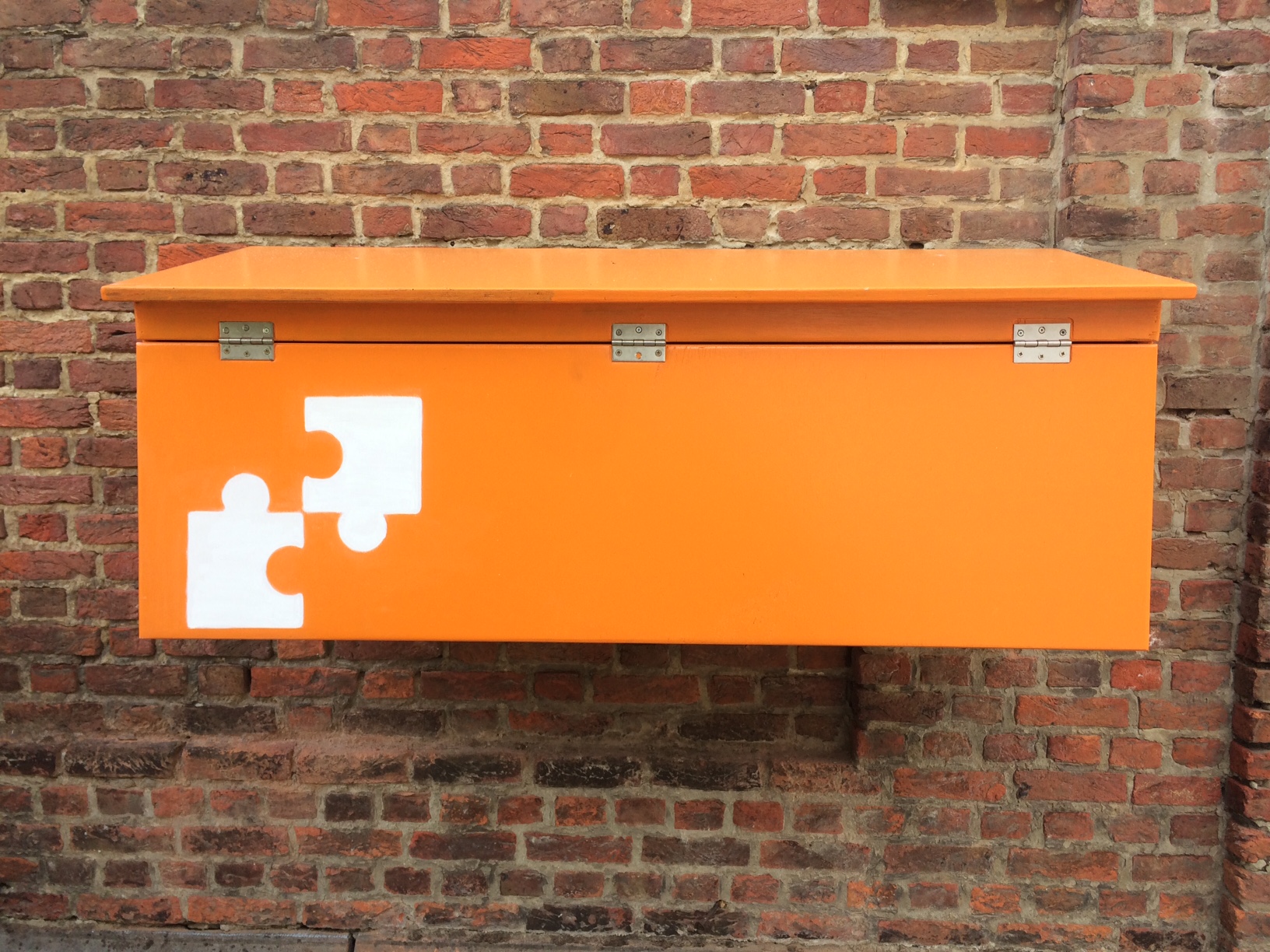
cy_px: 476
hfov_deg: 61.7
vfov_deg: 48.2
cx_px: 635
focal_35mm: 29
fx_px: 1064
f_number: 2.2
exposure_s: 1/263
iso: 32
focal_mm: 4.15
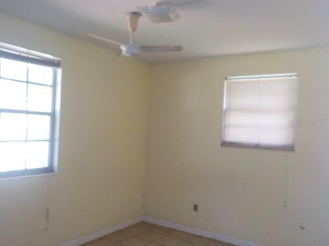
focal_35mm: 30
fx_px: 285
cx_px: 164
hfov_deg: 60.0
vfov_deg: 46.8
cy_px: 123
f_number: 3.3
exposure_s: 1/30
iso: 220
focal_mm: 4.1
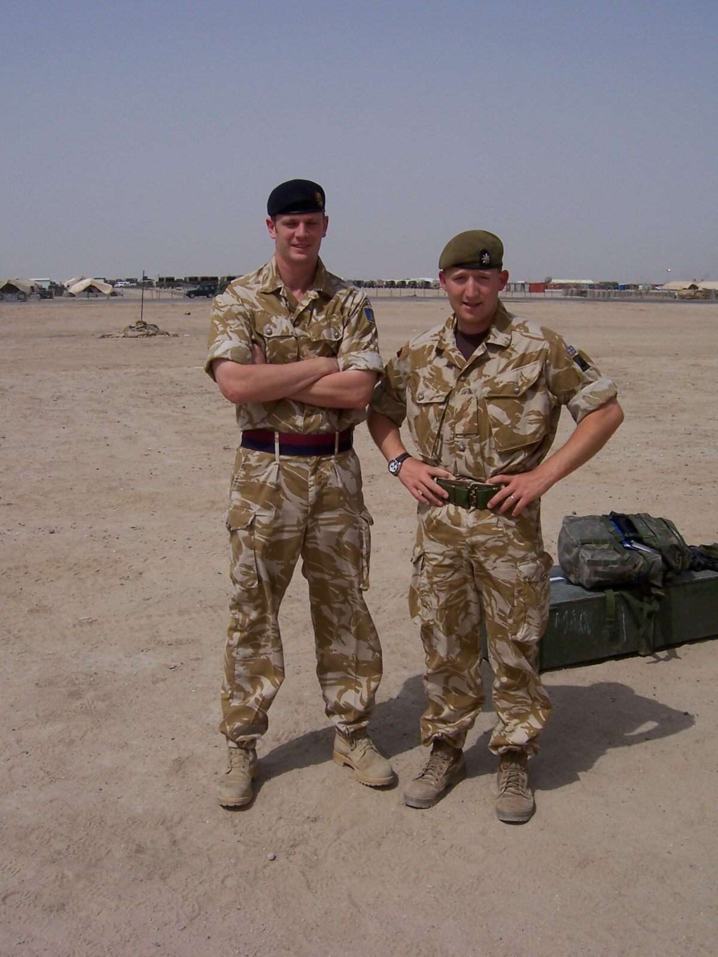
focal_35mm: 36
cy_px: 478
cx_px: 359
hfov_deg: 39.7
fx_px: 996
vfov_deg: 51.4
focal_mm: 6
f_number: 4.8
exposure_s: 1/1000
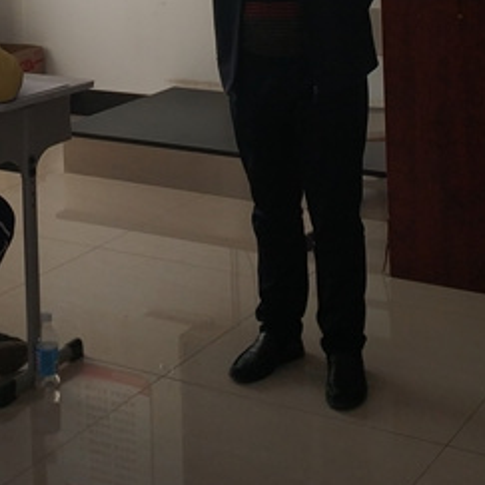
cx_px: 160
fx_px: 1474
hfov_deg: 18.6
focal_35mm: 93
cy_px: -90
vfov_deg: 17.8
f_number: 2
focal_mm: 4.5
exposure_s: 1/117
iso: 142
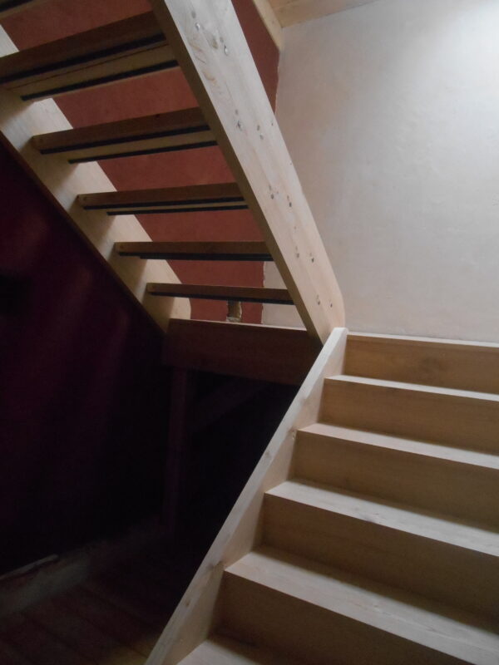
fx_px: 500
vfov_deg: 67.3
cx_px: 250
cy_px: 332
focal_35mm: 26
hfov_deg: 53.1
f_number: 3.4
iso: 800
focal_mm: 4.7
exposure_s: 1/60
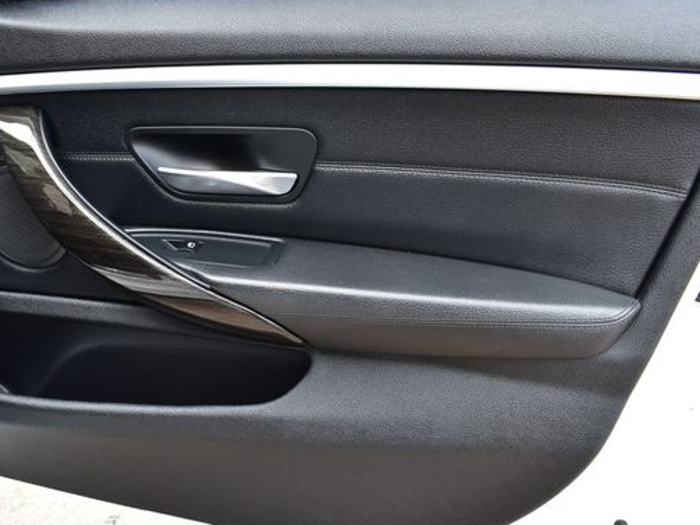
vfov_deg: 42.9
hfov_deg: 55.0
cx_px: 285
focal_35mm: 33
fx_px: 667
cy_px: 270
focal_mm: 18
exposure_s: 1/50
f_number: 8
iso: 400
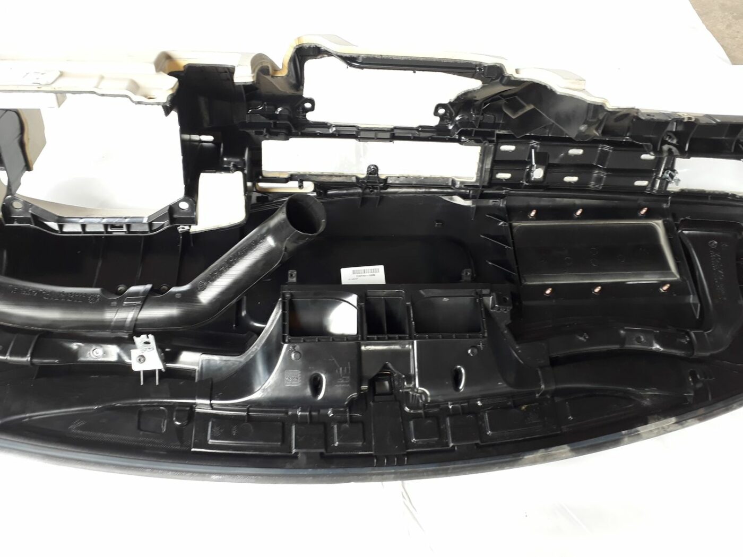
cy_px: 278
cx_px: 372
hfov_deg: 65.3
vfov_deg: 51.4
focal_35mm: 27
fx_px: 580
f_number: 1.9
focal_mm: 3.6
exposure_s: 1/33
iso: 80
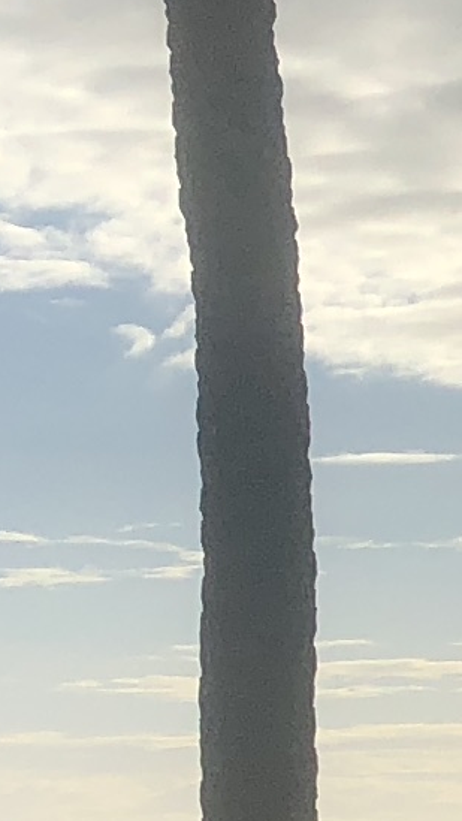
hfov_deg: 4.9
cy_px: 854
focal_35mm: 232
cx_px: 1589
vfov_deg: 9.2
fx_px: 5050
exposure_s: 1/6024
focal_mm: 3.99
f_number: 1.8
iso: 20
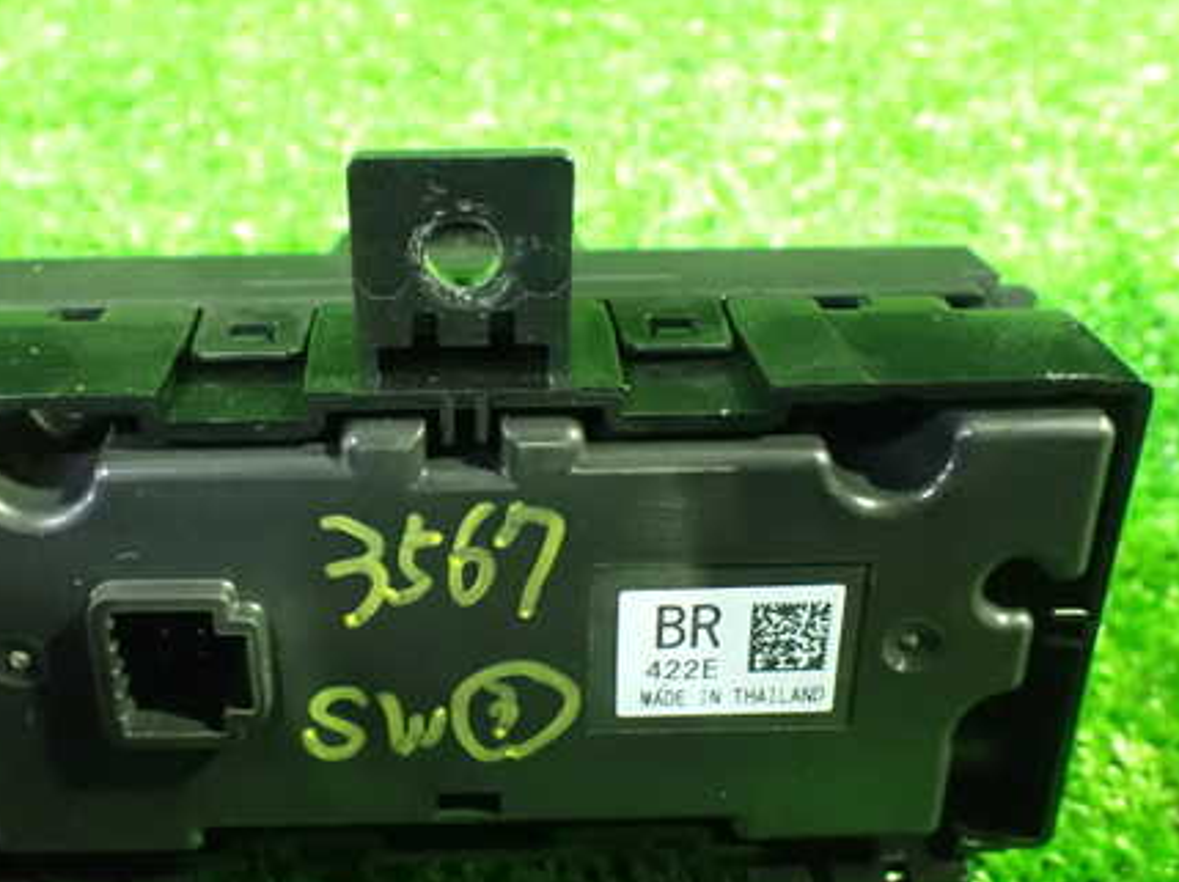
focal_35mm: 42
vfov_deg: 34.2
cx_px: 473
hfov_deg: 44.6
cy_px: 522
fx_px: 1429
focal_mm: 5.4
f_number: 2.3
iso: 1600
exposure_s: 1/25
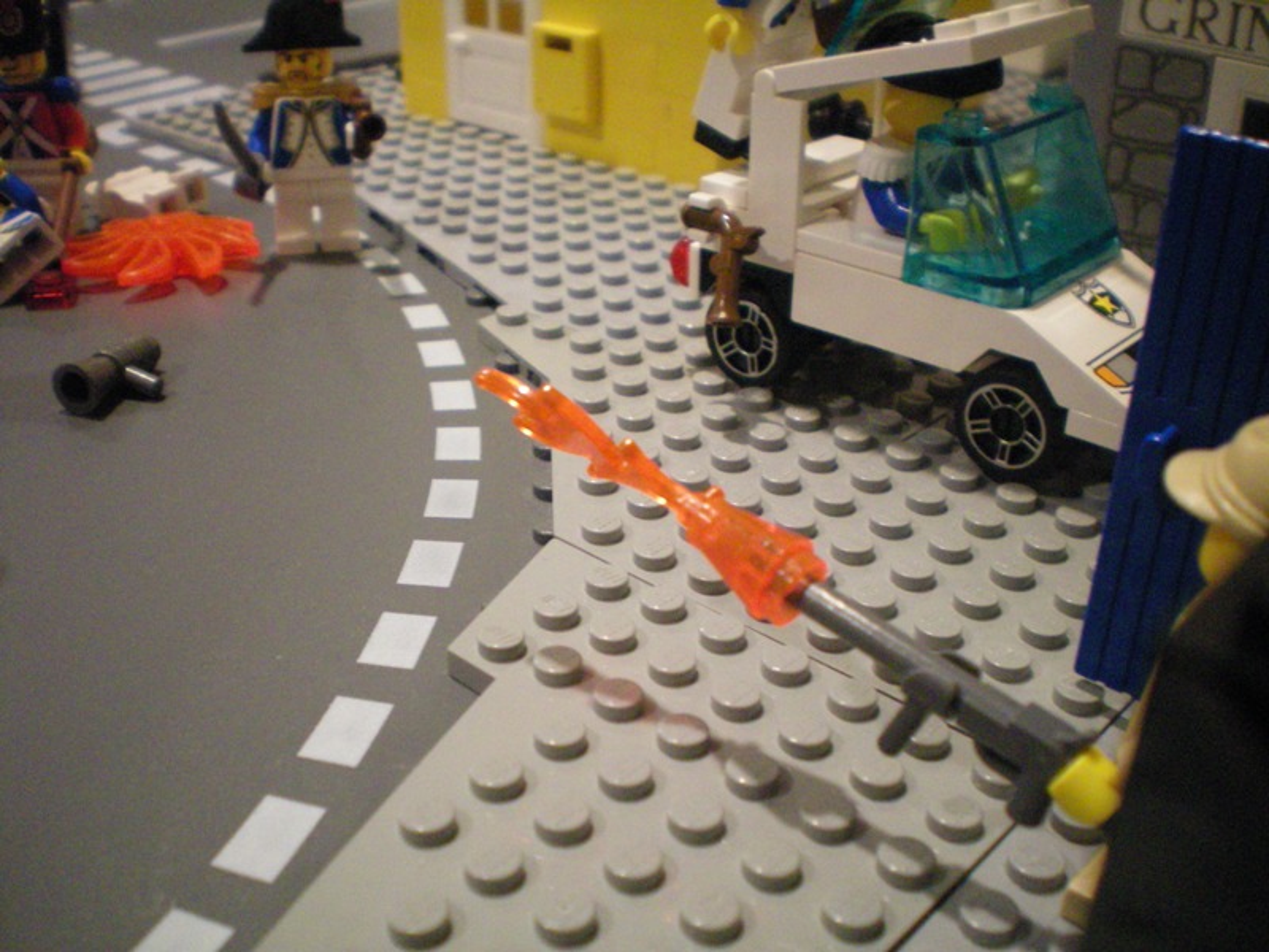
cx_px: 634
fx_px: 1393
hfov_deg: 49.0
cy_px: 476
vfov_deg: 37.7
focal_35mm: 38
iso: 400
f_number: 3.1
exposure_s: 1/20
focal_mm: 6.3
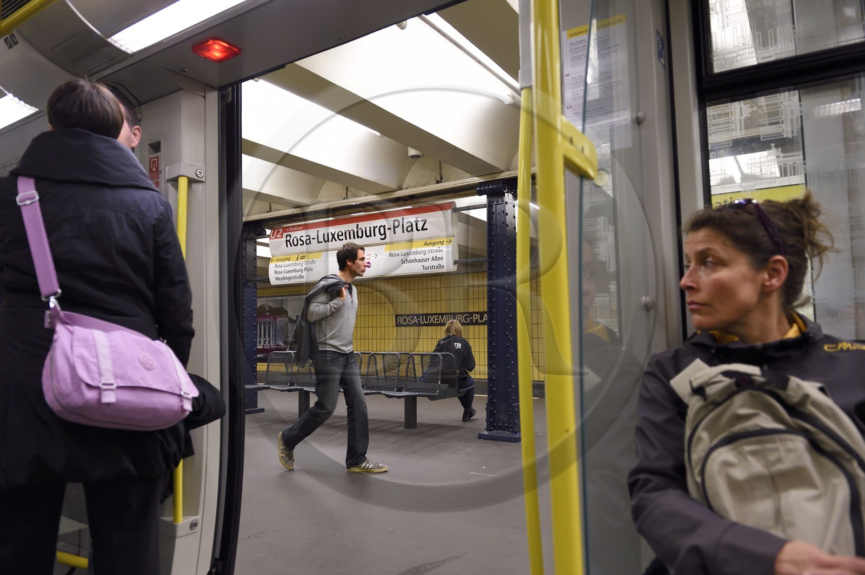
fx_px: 576
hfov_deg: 73.8
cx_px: 432
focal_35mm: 24
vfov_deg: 53.1
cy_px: 288
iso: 1600
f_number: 3.5
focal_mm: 24
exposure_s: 1/125
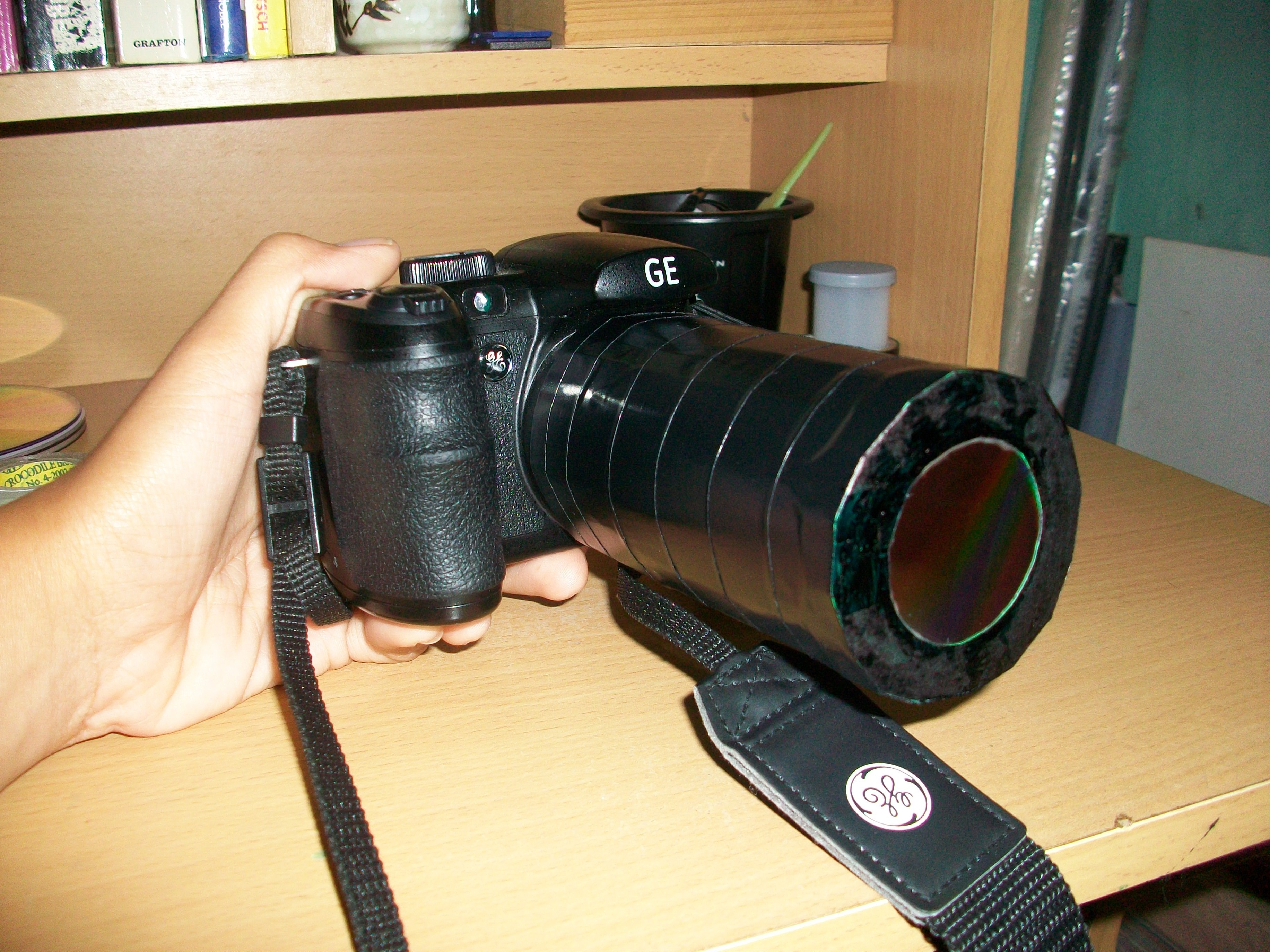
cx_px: 635
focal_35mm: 32
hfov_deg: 56.8
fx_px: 1174
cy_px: 476
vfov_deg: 44.2
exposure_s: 1/60
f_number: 2.8
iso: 120
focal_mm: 5.7
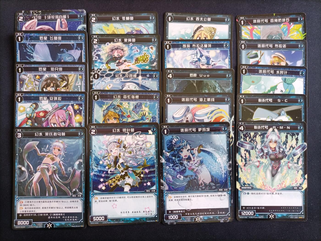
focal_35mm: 26
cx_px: 160
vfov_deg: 53.1
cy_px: 120
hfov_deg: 67.3
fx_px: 241
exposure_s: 1/50
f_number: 1.8
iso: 150
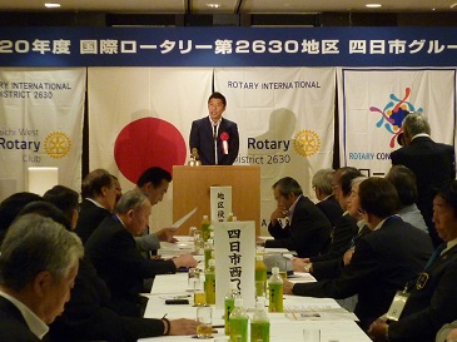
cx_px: 228
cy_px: 171
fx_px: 1398
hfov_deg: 18.6
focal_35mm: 106
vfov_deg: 13.9
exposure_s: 1/20
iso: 400
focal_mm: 9.9
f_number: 3.6
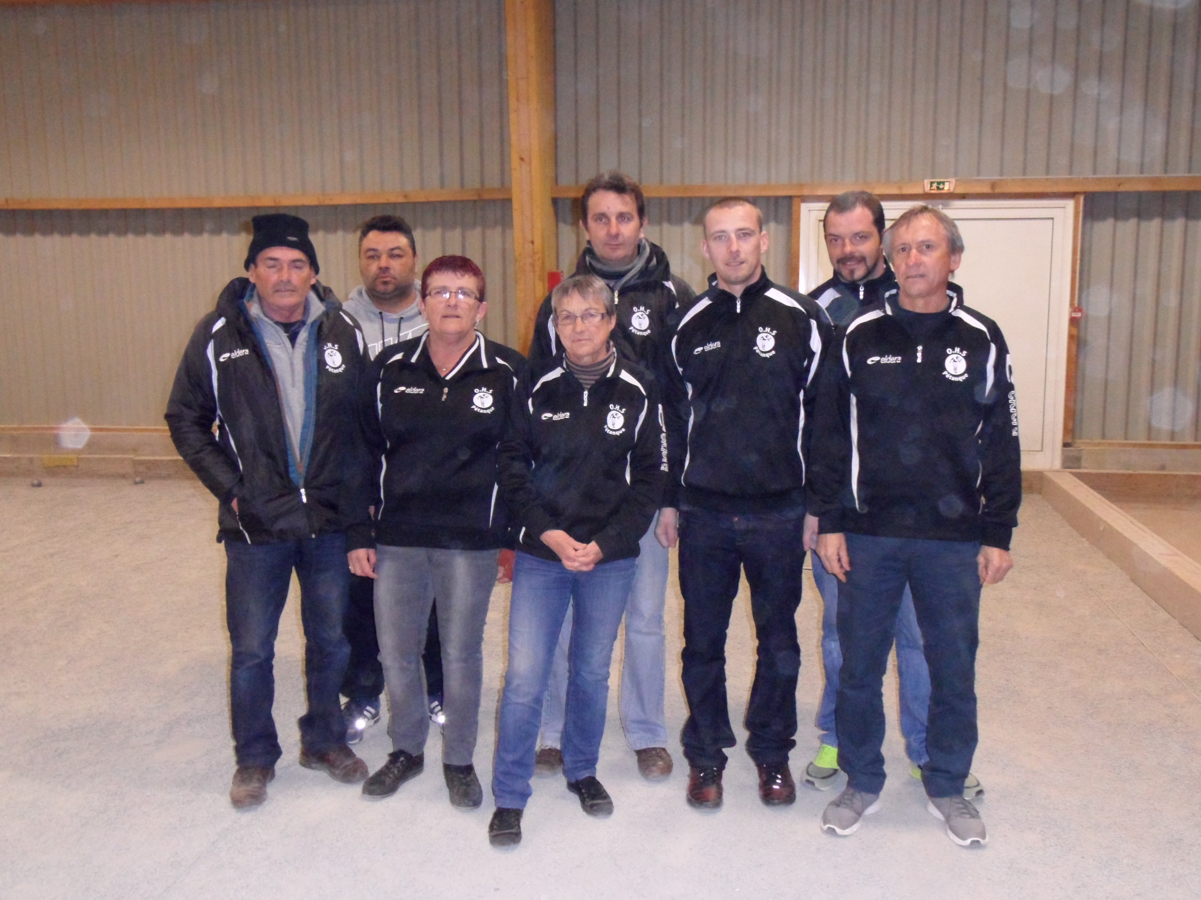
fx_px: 1110
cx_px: 600
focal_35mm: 32
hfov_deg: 56.8
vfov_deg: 44.2
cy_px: 450
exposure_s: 1/30
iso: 640
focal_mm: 5.3
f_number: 3.4
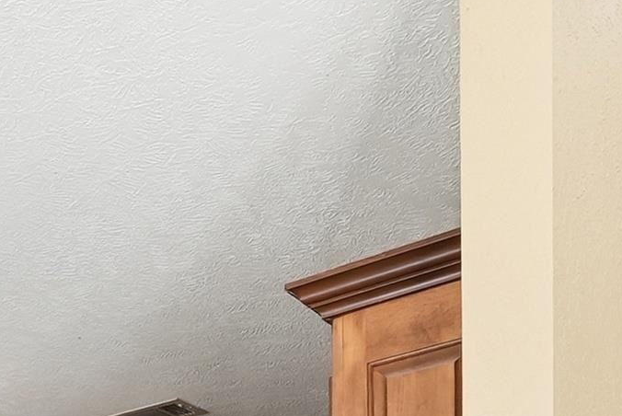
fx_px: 1228
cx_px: -130
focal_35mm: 71
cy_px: 836
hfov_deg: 25.4
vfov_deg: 15.4
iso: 250
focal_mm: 16
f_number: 9
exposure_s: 1/40
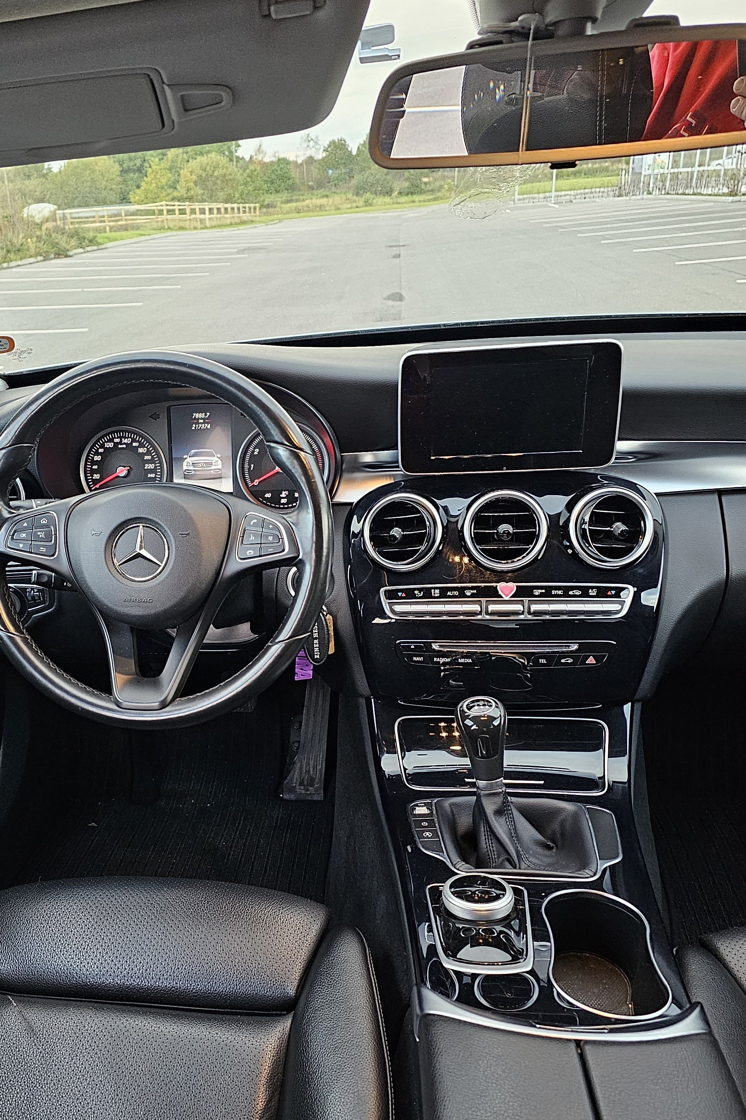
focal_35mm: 30
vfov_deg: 61.8
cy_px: 626
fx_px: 933
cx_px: 226
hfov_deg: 42.8
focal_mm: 6.3
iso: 640
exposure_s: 1/142
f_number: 1.7
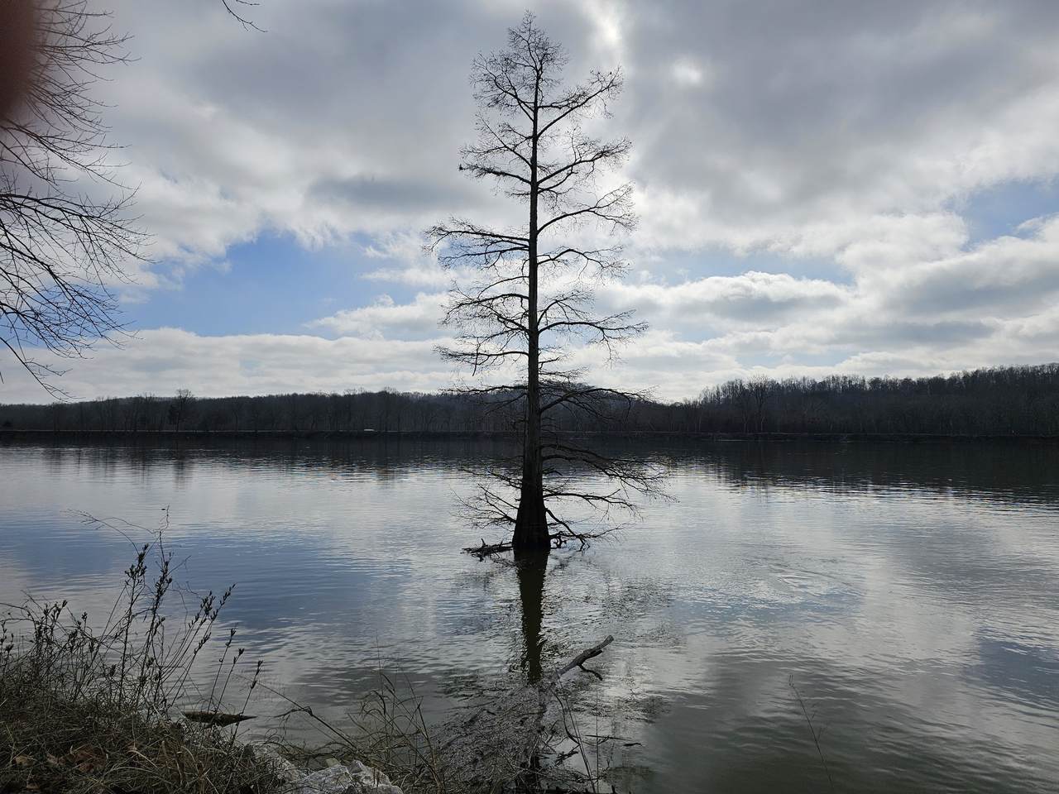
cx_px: 530
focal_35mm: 23
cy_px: 397
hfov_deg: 73.9
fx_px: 704
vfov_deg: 58.9
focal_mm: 6.3
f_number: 1.7
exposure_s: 1/2859
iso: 10
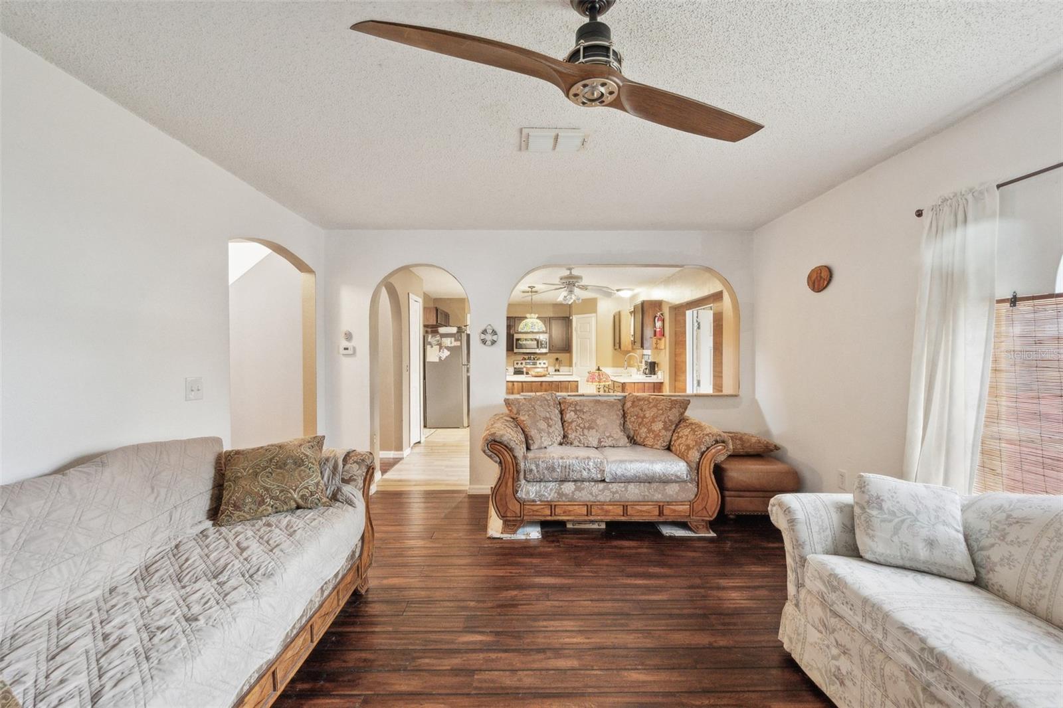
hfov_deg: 100.4
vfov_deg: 77.3
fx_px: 443
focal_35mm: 15
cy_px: 354
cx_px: 532
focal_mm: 15
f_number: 6.3
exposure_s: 1/25
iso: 5000
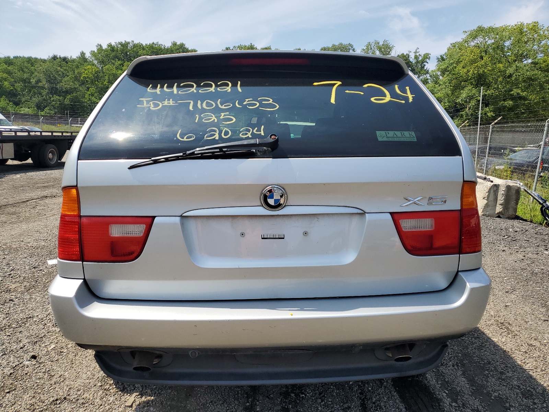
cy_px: 206
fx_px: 412
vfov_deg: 53.1
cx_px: 274
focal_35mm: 26
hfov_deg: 67.3
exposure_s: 1/3333
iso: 50
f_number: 1.5
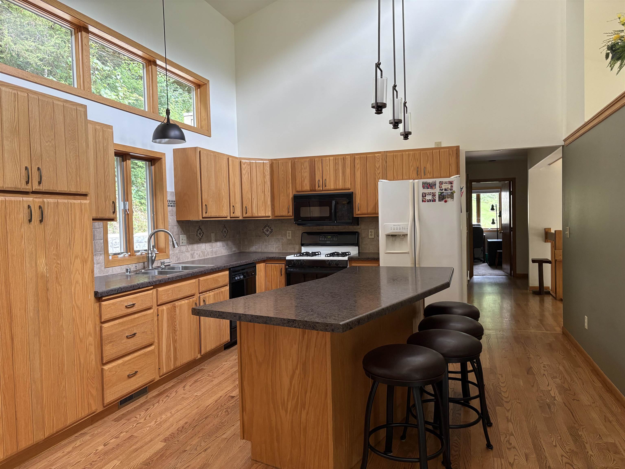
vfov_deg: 53.1
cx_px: 312
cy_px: 234
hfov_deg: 67.3
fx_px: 469
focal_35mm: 26
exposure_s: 1/60
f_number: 1.6
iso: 160
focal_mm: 5.96
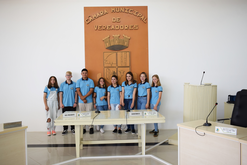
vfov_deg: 43.6
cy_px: 82
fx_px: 206
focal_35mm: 30
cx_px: 124
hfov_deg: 61.9
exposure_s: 1/125
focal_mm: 20
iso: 400
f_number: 5.6
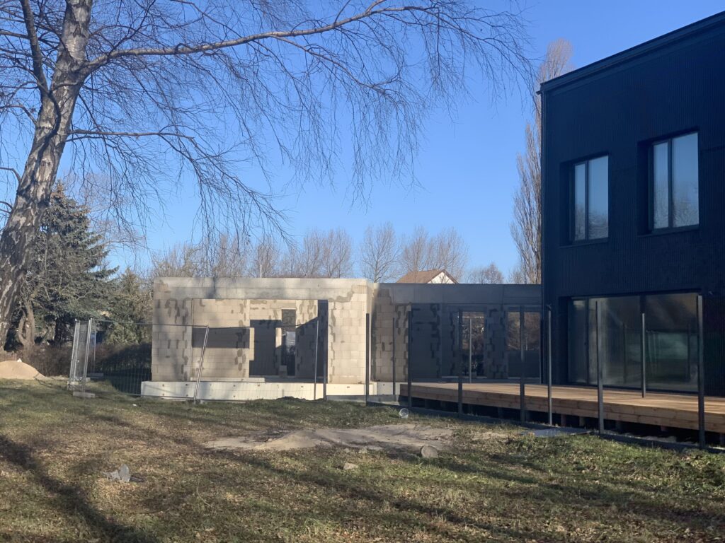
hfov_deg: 36.8
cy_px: 272
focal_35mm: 52
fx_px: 1089
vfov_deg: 28.0
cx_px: 362
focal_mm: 6
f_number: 2.4
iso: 16
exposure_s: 1/813
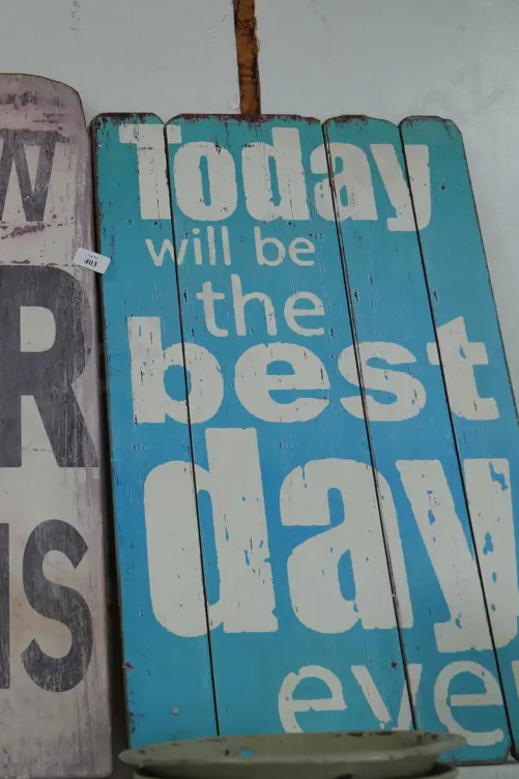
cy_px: 393
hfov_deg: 25.8
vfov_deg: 38.9
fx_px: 1103
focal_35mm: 51
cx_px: 67
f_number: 4
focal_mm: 18
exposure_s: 1/60
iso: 400
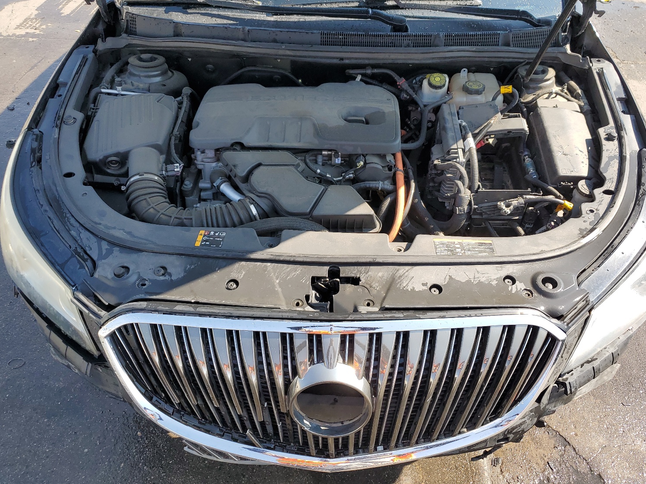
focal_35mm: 28
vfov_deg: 49.7
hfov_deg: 63.4
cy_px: 224
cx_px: 333
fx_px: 522
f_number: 1.5
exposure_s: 1/769
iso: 50
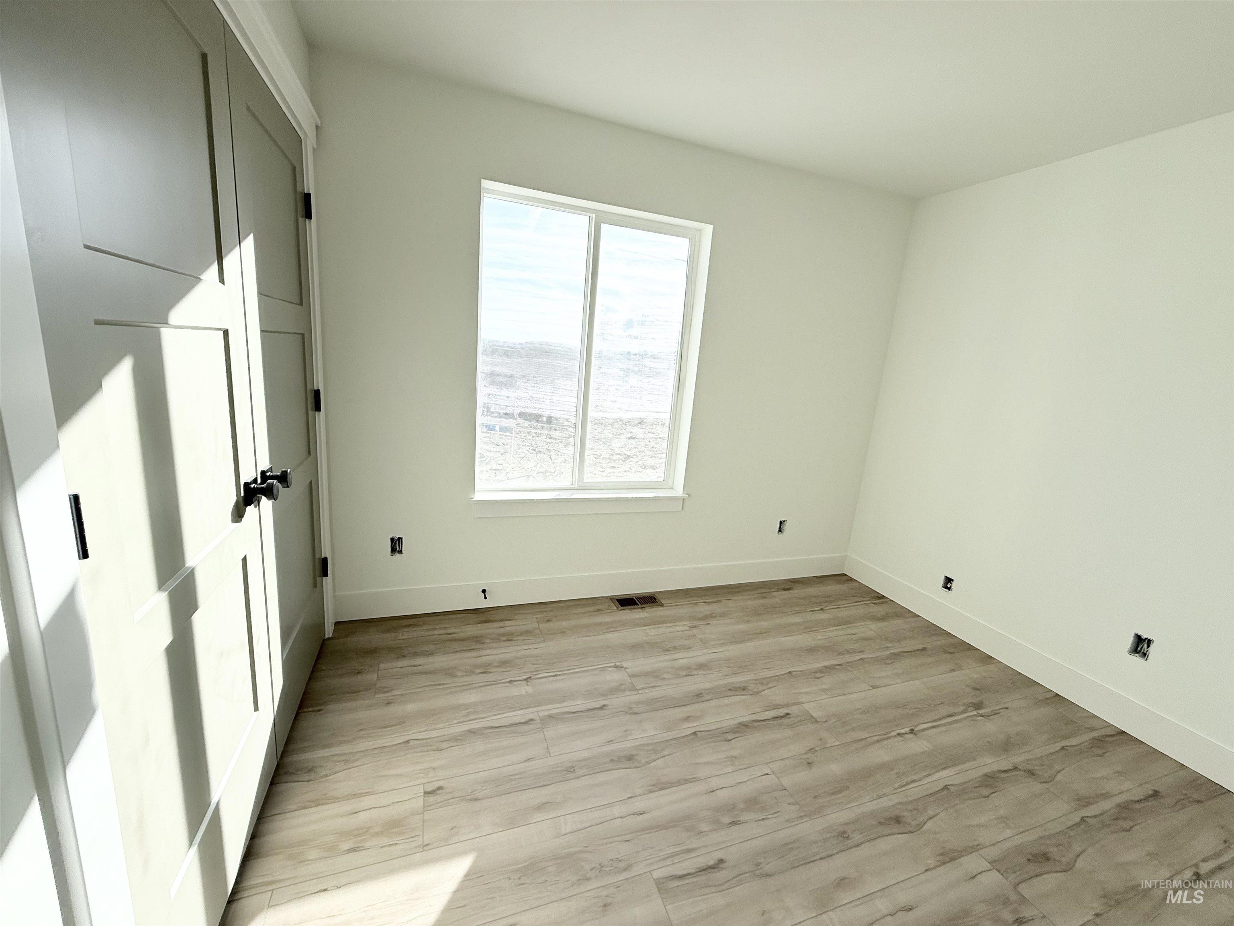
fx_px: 499
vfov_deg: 85.7
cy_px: 463
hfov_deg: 102.1
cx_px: 617
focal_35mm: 14
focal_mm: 2.22
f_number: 2.2
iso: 64
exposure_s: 1/1068
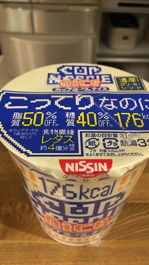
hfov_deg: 36.6
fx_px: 225
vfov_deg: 61.0
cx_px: 81
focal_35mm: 32
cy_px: 132
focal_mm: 4.15
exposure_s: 1/15
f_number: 2.2
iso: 320
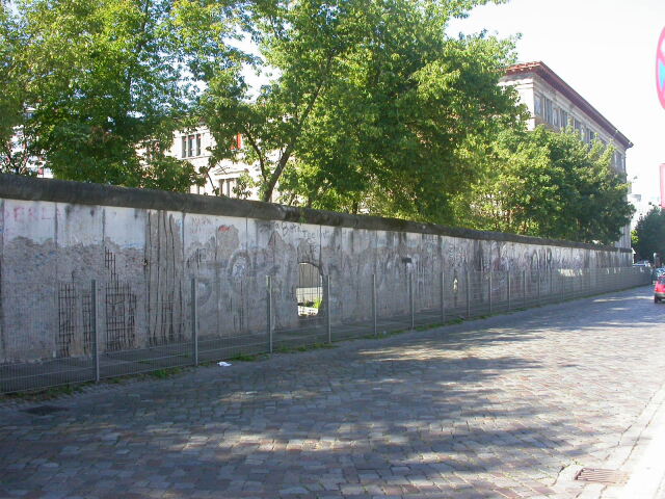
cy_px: 250
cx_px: 332
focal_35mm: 38
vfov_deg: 37.7
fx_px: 730
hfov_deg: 49.0
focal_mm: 7.85
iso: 100
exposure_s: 1/109
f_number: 6
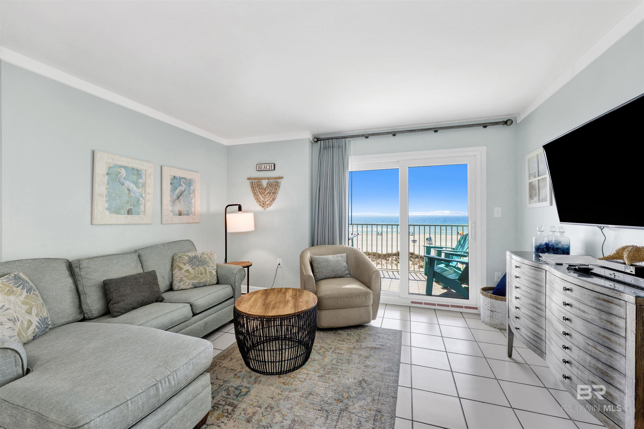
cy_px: 214
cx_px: 322
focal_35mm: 14
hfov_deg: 104.3
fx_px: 250
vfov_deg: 81.2
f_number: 11
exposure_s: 1/13
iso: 400
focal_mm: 14
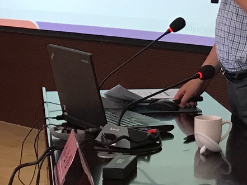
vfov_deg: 11.2
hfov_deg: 15.3
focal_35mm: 128
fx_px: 914
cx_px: 213
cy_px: -70
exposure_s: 1/17
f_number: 1.8
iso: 40
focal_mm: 3.99
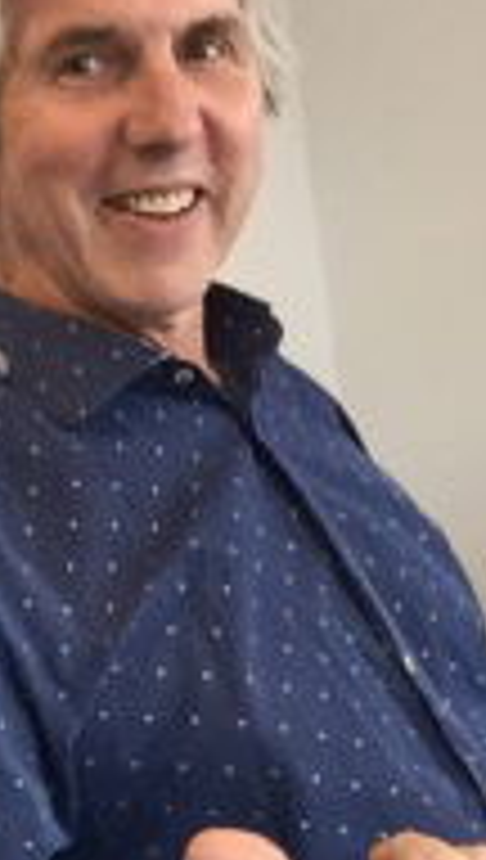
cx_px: 99
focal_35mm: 88
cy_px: 277
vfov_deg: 24.0
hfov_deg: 13.7
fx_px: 2008
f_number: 2.2
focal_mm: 2.65
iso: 50
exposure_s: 1/100
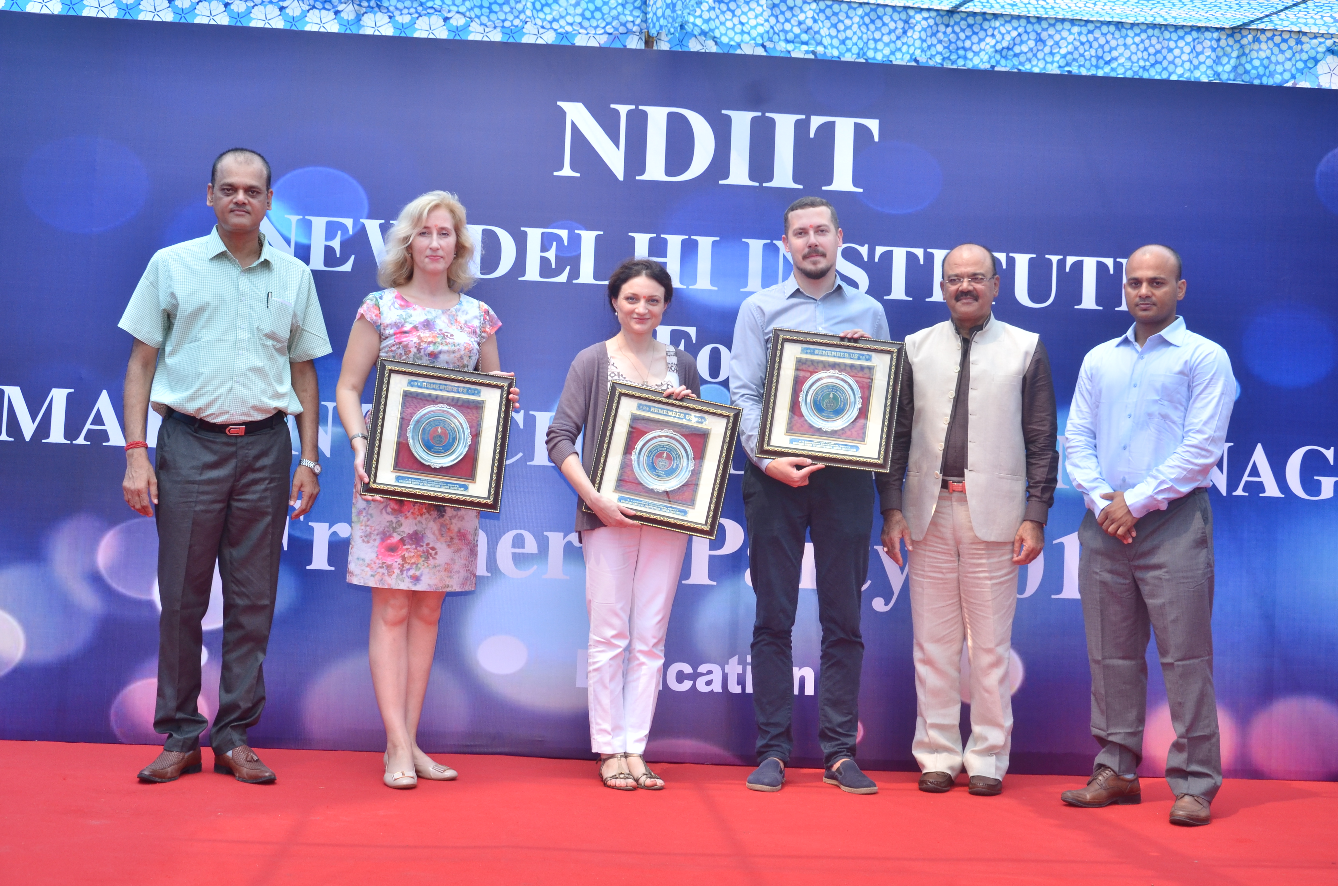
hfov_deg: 41.2
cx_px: 669
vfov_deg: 28.0
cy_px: 443
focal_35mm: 48
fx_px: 1780
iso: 320
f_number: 7.1
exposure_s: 1/200
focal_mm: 32
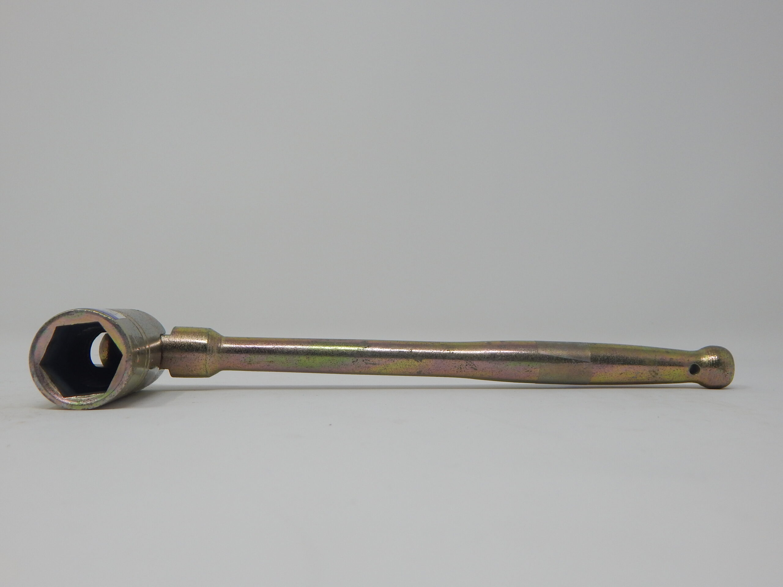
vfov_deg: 37.7
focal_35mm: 38
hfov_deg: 49.0
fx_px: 860
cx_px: 392
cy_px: 294
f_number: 3.4
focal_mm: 6.8
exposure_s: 1/125
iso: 125
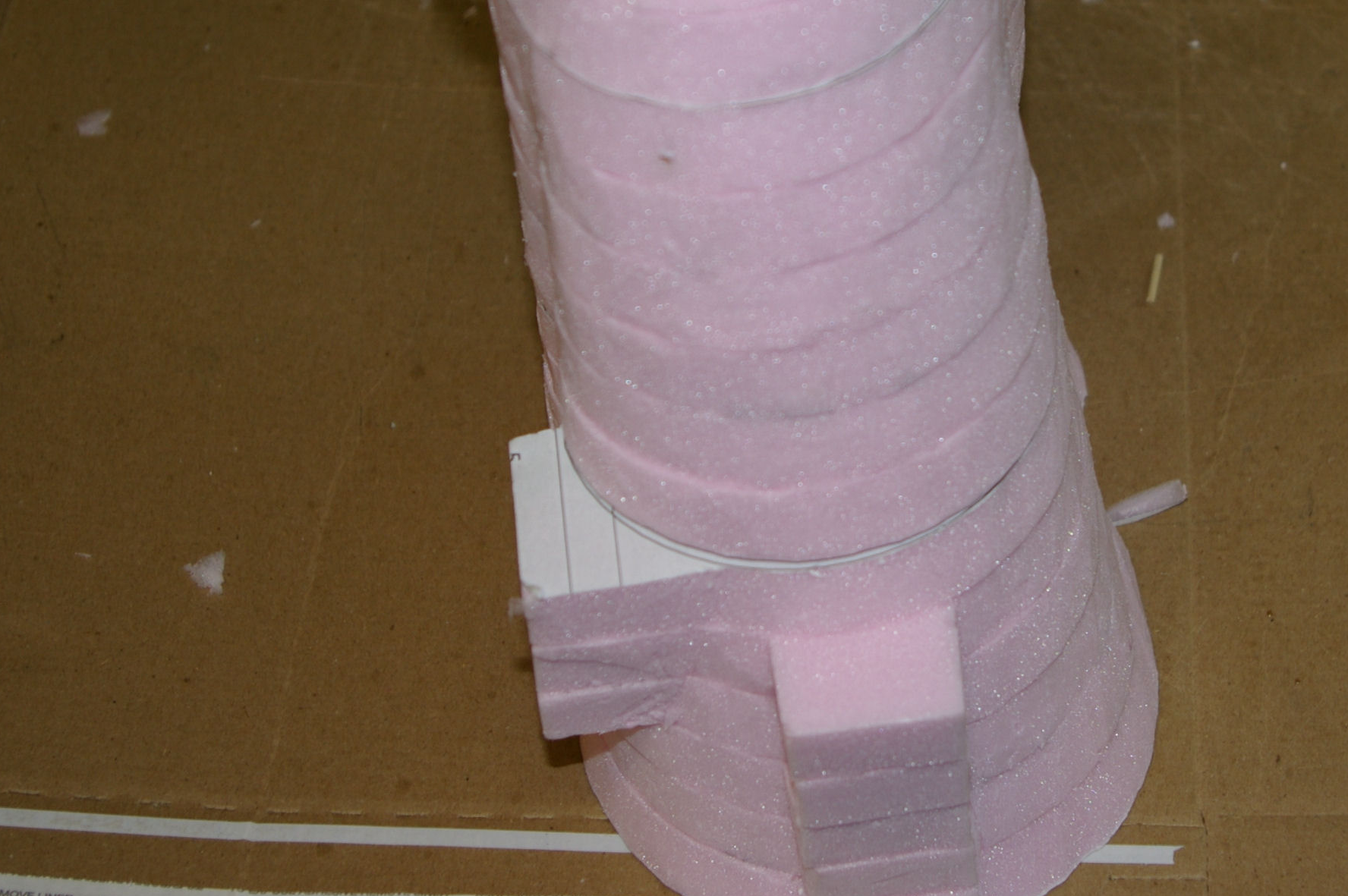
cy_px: 267
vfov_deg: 16.2
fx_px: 3137
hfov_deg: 24.0
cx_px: 973
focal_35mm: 84
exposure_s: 1/50
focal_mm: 33
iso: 200
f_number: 4
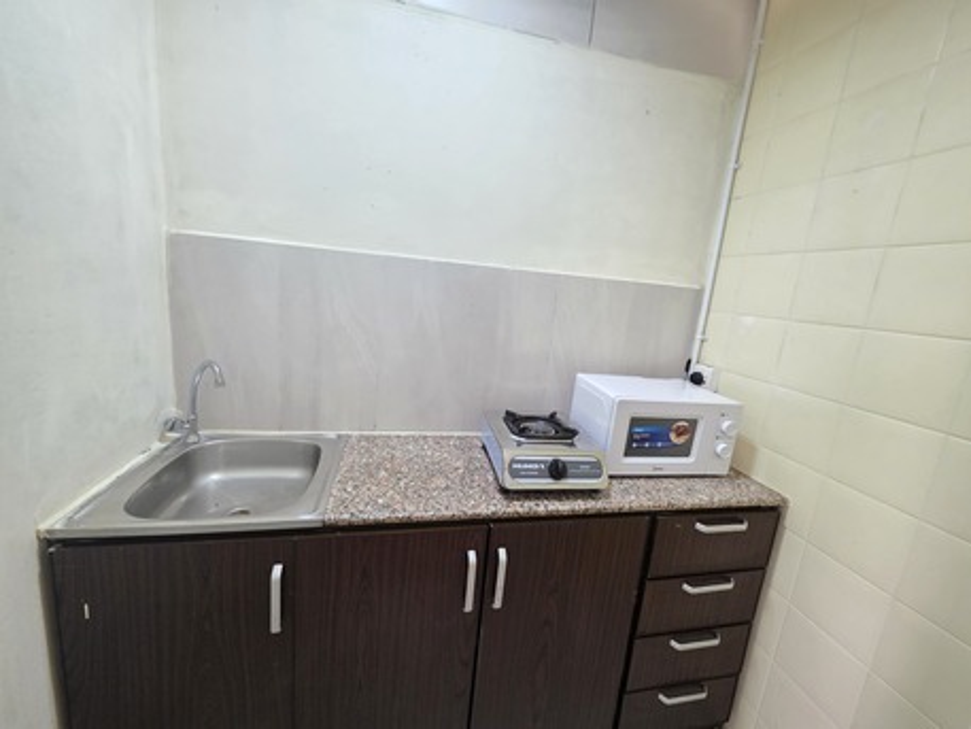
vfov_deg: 89.9
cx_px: 486
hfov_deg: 106.2
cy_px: 364
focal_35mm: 13
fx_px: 365
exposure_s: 1/50
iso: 500
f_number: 1.9
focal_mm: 2.2
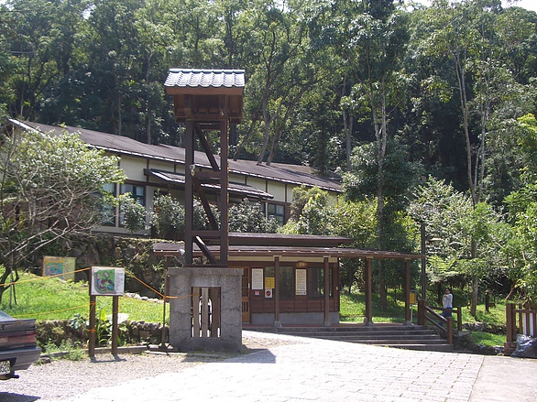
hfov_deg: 44.8
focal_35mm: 42
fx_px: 651
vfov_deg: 34.3
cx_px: 263
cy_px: 198
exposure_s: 1/400
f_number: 2.8
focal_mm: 6.8
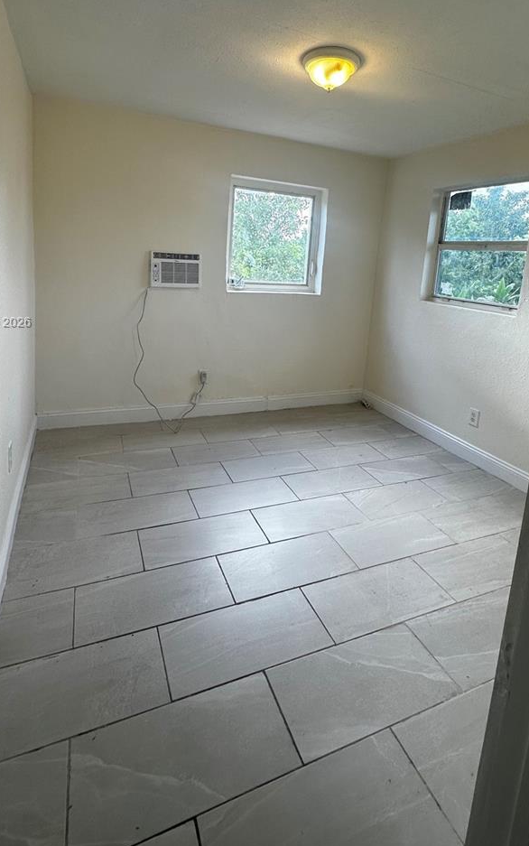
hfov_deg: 62.2
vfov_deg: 86.4
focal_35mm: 19
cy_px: 323
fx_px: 438
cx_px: 270
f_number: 2.2
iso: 64
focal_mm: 2.22
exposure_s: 1/120
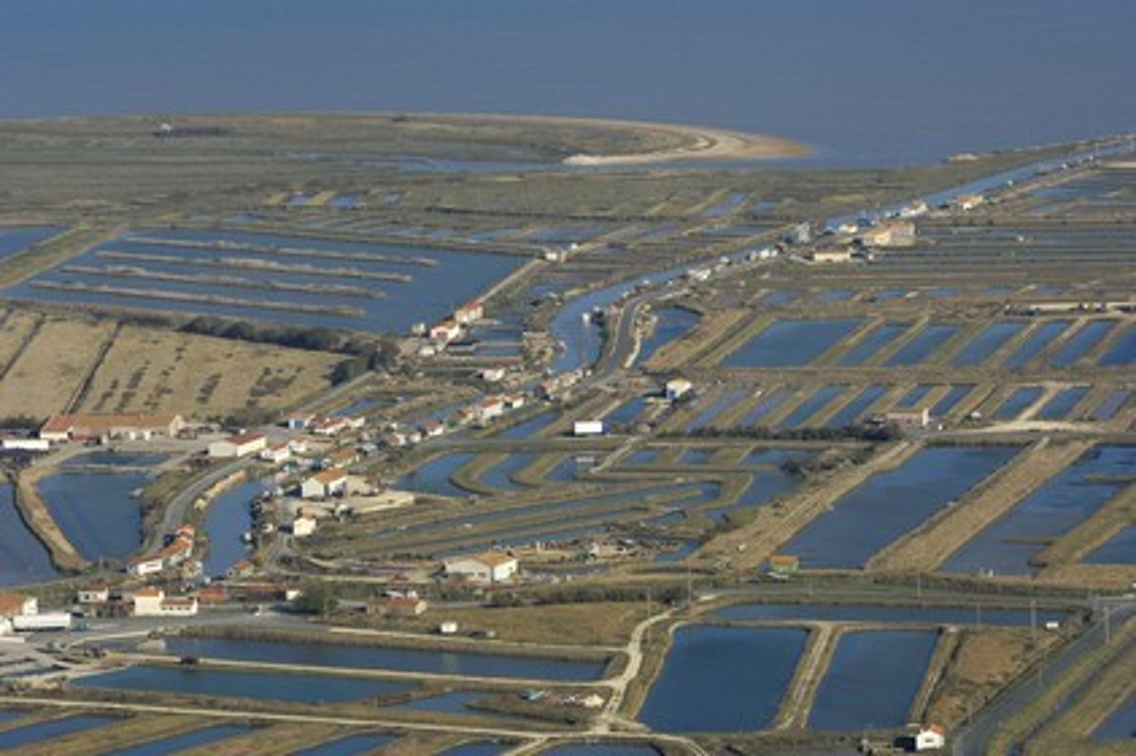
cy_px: 378
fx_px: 5912
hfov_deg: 11.0
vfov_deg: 7.3
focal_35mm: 188
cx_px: 568
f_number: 5
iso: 100
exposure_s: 1/640
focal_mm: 125
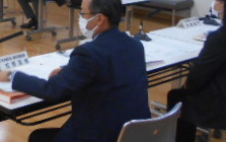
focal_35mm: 79
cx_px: -47
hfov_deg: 23.8
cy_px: -36
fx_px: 487
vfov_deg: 15.8
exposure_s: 1/30
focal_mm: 4.6
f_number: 3.2
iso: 280
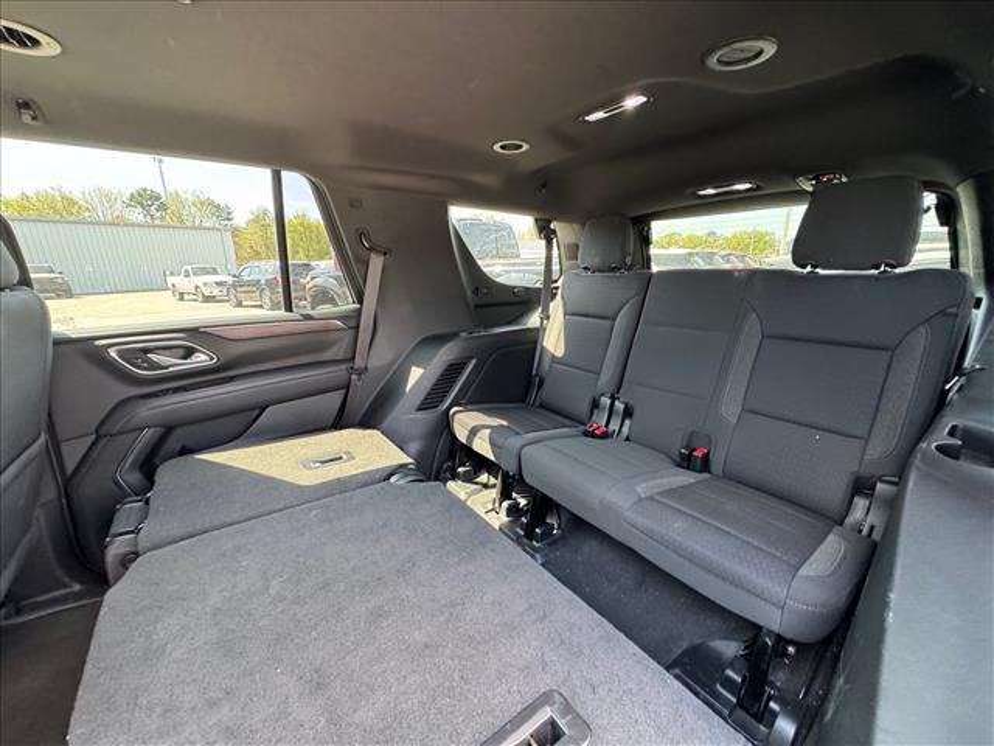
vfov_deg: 85.7
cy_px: 373
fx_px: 402
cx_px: 497
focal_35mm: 14
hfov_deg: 102.1
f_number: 2.2
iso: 320
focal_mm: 2.22
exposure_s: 1/81
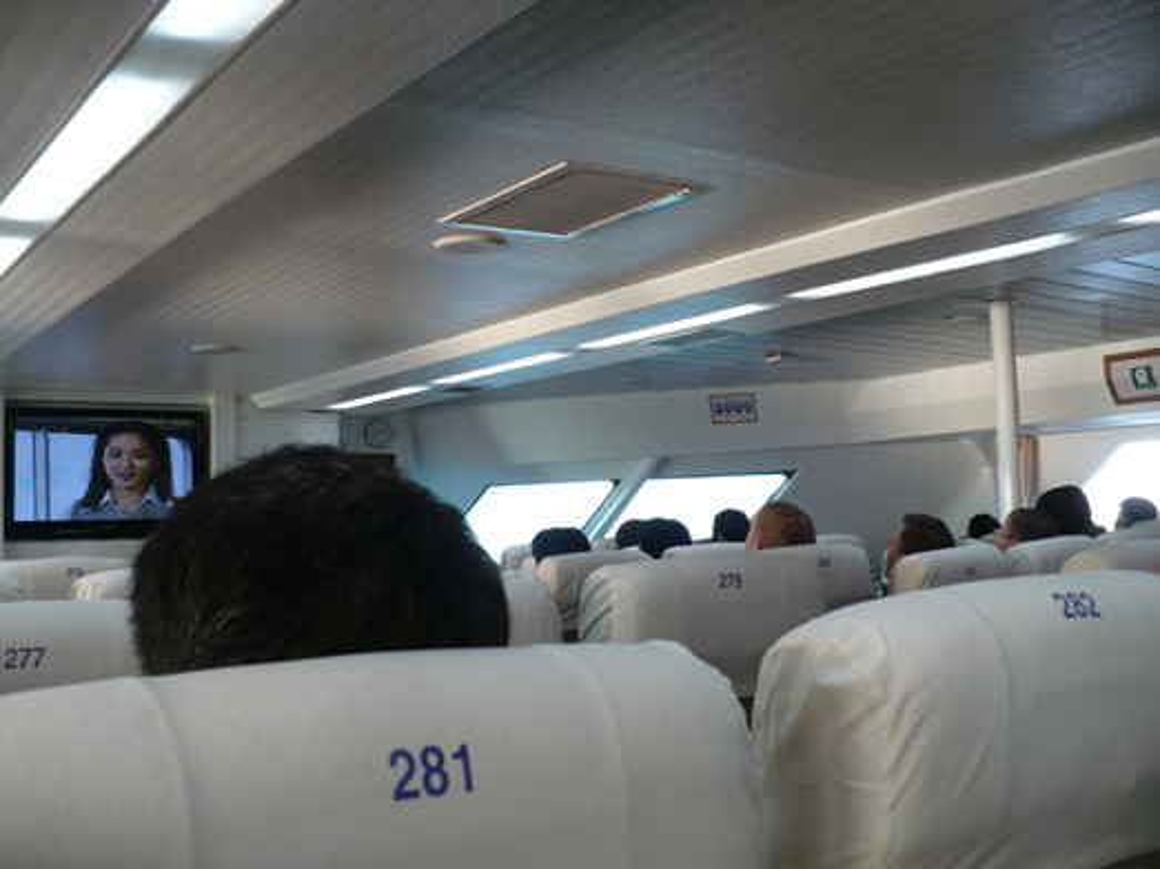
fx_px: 1240
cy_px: 434
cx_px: 580
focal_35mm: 37
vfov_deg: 38.7
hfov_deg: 50.1
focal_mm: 6.1
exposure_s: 1/50
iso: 100
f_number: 2.8
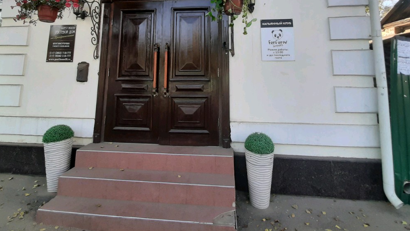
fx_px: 207
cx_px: 198
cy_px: 48
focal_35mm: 19
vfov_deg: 54.6
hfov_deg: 89.5
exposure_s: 1/161
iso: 40
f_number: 2.2
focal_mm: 1.42
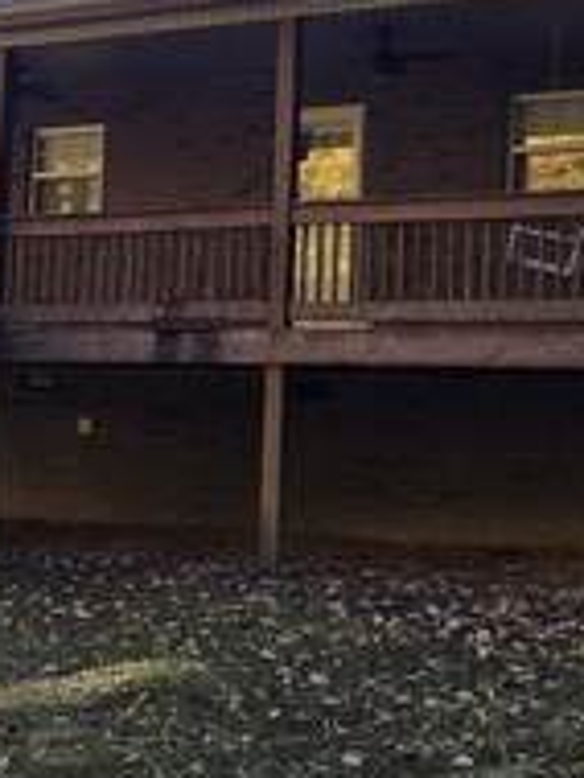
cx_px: 177
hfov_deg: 22.2
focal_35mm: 66
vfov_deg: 29.4
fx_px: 1483
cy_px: 354
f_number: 2.2
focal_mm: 2.2
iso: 50
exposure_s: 1/515
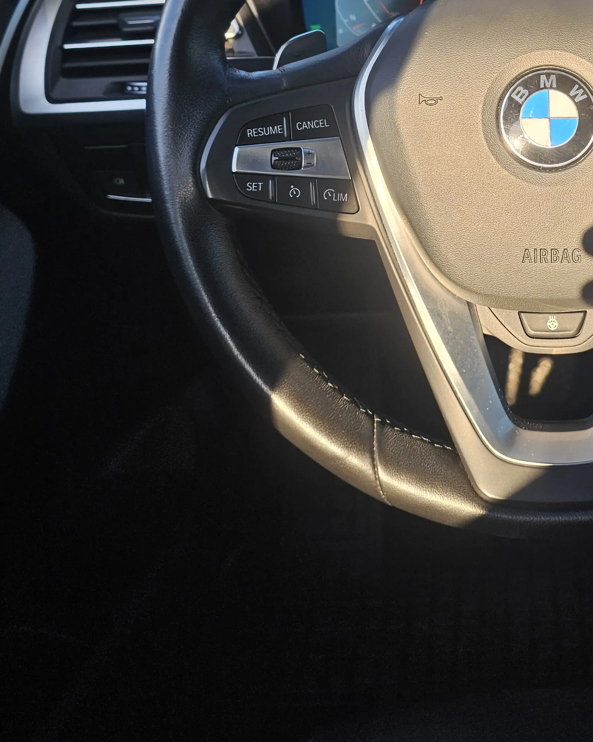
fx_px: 943
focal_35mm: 43
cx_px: 492
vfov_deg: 40.2
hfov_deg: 33.7
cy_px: 98
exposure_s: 1/180
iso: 12
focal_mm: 6.3
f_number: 1.7
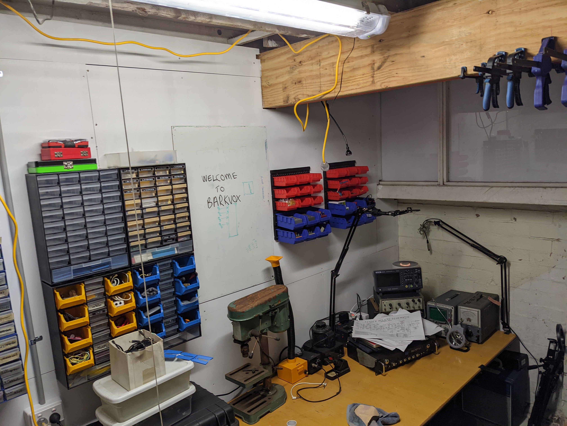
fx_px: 442
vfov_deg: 51.4
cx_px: 284
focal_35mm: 27
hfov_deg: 65.3
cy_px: 213
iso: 64
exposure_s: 1/49.9
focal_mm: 4.38
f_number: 1.73
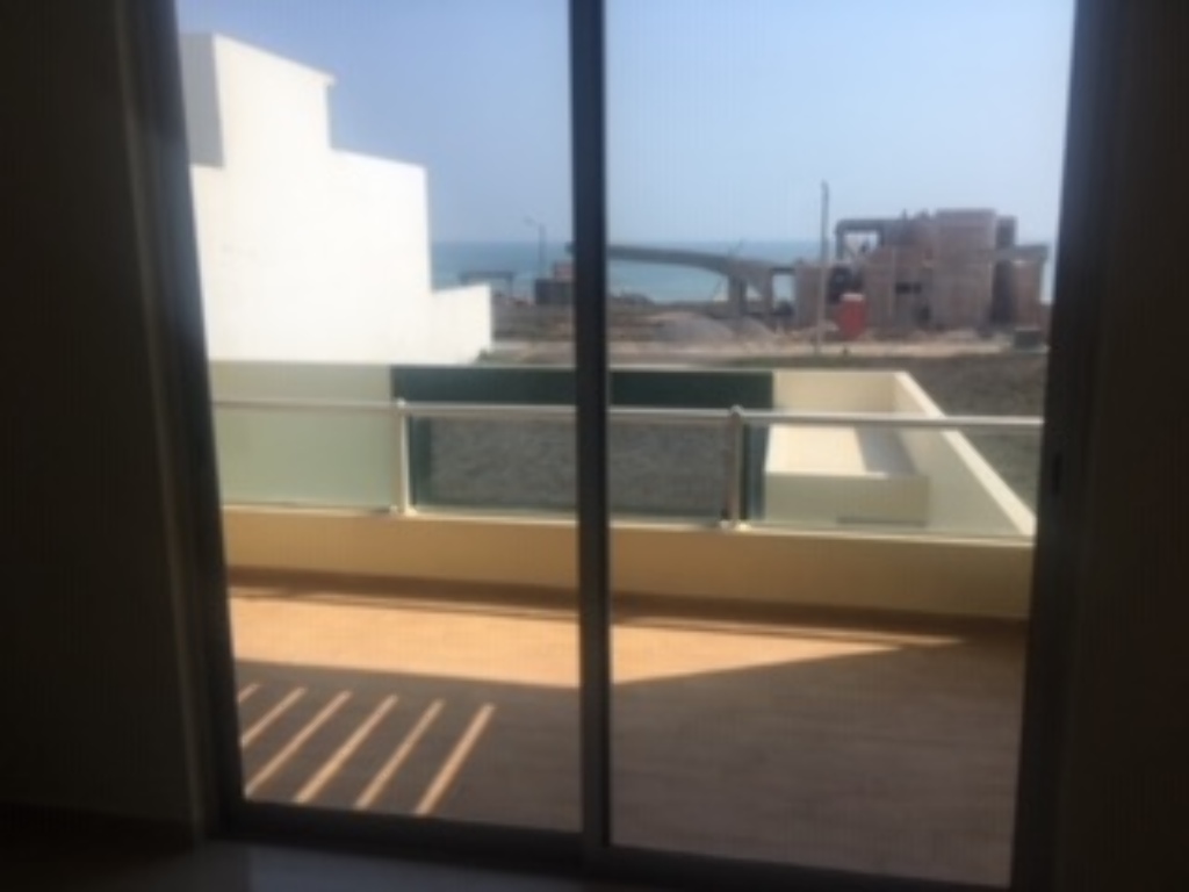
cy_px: 446
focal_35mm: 29
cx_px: 594
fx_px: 996
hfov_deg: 61.7
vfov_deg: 48.2
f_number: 2.2
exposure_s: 1/1131
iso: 25
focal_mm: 4.15
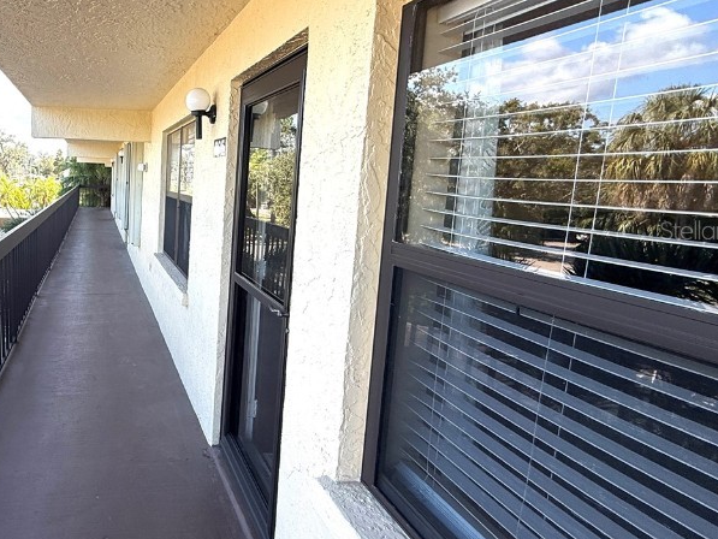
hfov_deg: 65.9
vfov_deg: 56.6
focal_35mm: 24
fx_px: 498
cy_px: 230
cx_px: 158
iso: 64
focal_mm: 2.22
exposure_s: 1/395
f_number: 2.2
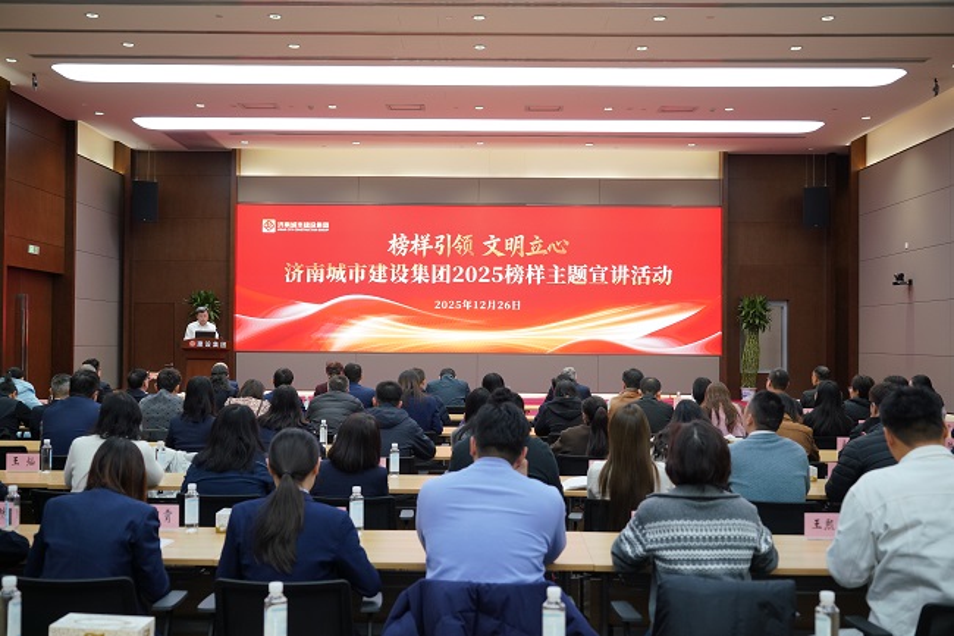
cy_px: 318
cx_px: 477
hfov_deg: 51.9
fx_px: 980
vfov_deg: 35.9
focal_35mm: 37
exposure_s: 1/160
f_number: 4
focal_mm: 37
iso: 1250
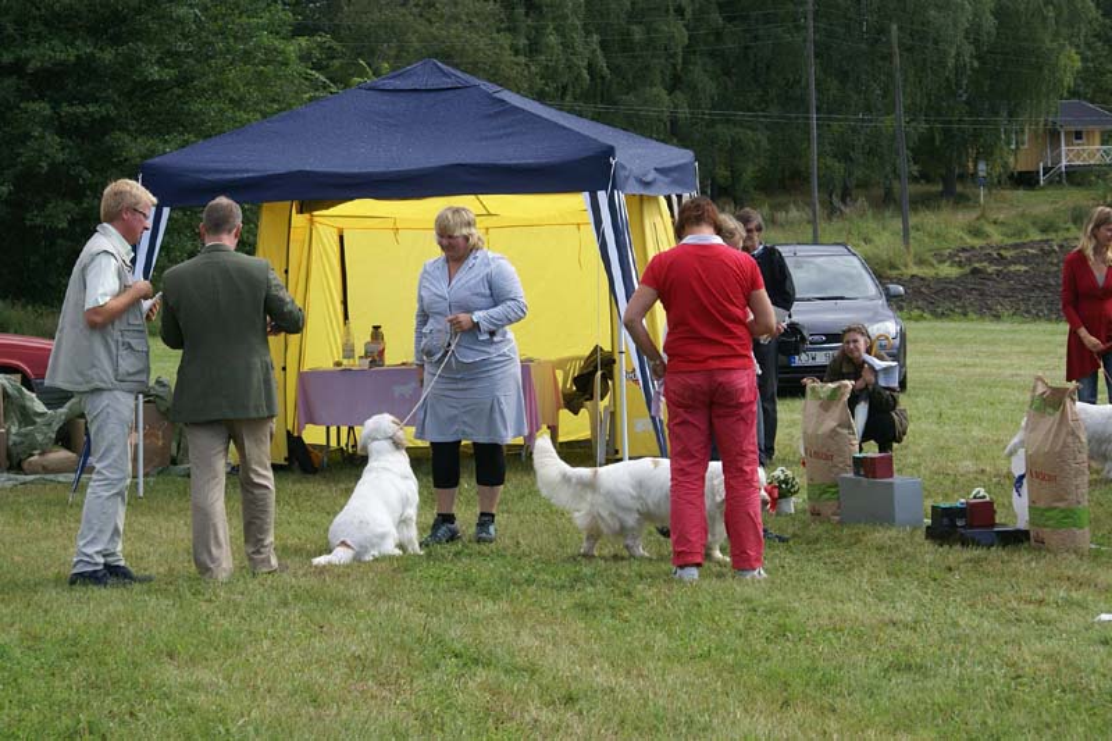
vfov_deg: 13.0
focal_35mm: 105
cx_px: 556
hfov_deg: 19.5
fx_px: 3242
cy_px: 370
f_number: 6.3
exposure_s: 1/160
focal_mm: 70
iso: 100
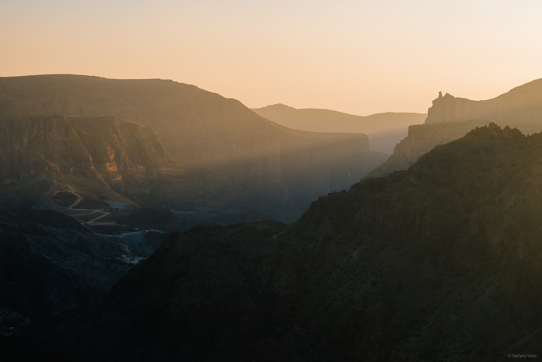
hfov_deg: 28.8
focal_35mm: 70
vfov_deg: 19.5
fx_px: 1054
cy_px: 181
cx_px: 271
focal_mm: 70
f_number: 9
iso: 400
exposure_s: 1/125
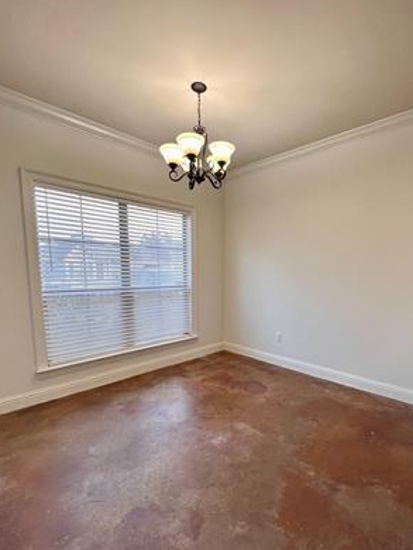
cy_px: 307
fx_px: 254
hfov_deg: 77.8
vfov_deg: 94.0
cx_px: 234
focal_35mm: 16
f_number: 1.8
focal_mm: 1.57
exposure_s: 1/120
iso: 200
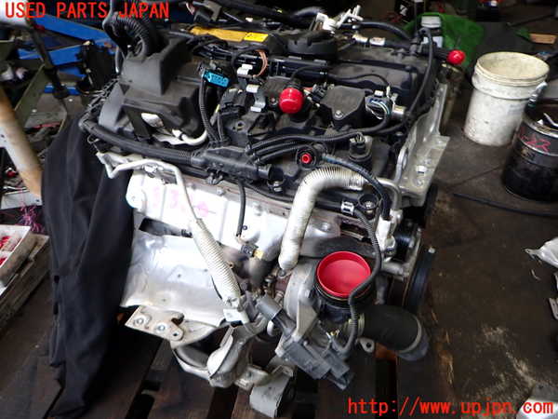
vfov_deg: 54.9
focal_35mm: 25
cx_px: 279
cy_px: 210
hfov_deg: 69.4
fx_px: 403
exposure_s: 1/80
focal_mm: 4.5
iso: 200
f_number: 2
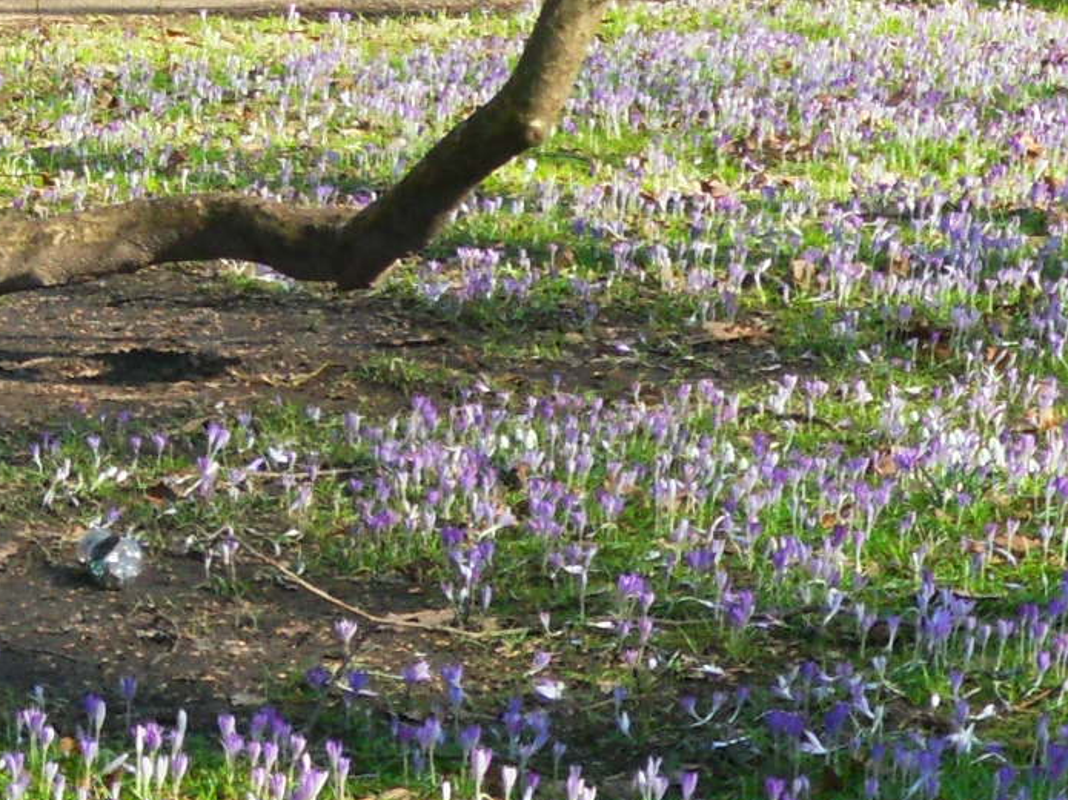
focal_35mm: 261
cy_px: -547
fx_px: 8051
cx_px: -516
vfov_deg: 5.6
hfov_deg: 7.5
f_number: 5.1
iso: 80
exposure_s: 1/125
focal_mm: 12.3
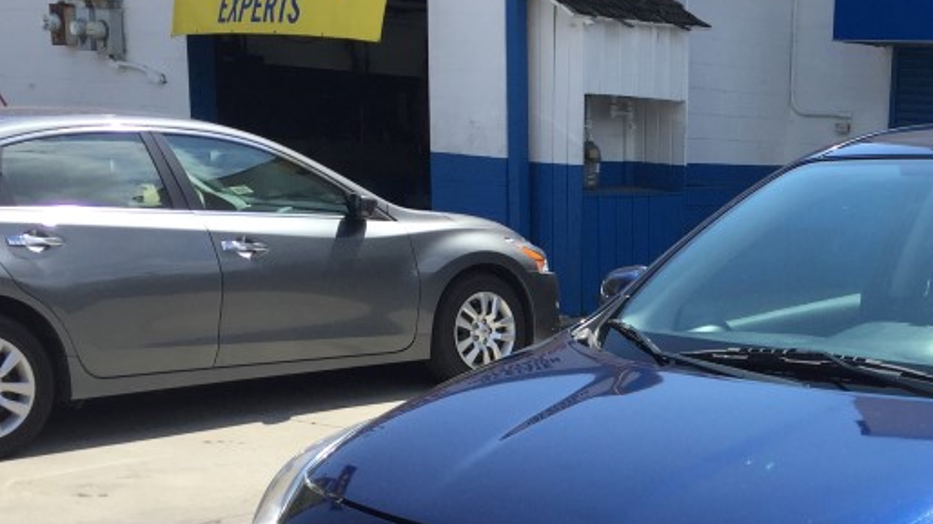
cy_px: 526
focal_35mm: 63
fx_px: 1558
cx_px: 871
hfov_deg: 31.5
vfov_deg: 18.6
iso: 32
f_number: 2.2
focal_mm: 4.15
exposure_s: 1/1319
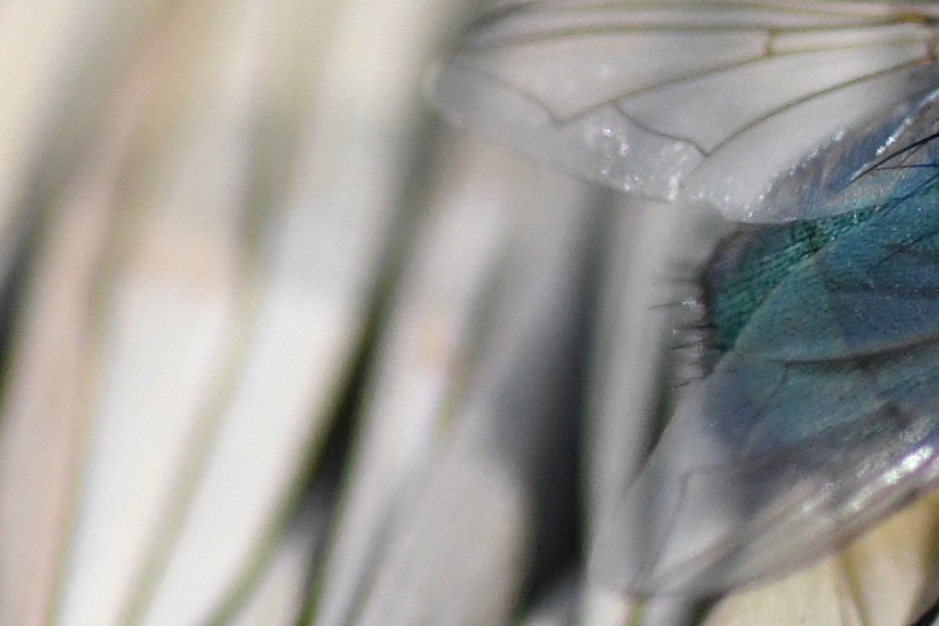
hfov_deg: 3.1
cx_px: 1291
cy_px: 38
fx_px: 17505
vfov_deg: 2.0
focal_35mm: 671
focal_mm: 100
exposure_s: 1/5000
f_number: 5
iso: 2500
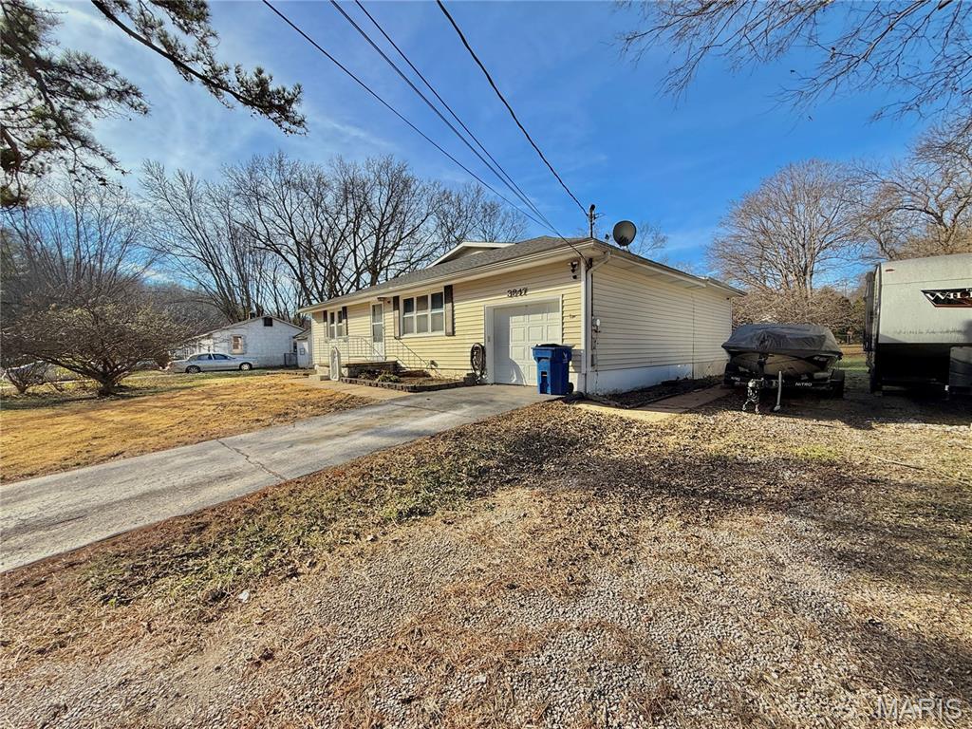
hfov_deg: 102.1
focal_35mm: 14
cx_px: 486
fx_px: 393
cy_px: 364
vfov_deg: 85.7
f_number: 2.2
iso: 50
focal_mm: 2.22
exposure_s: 1/1145
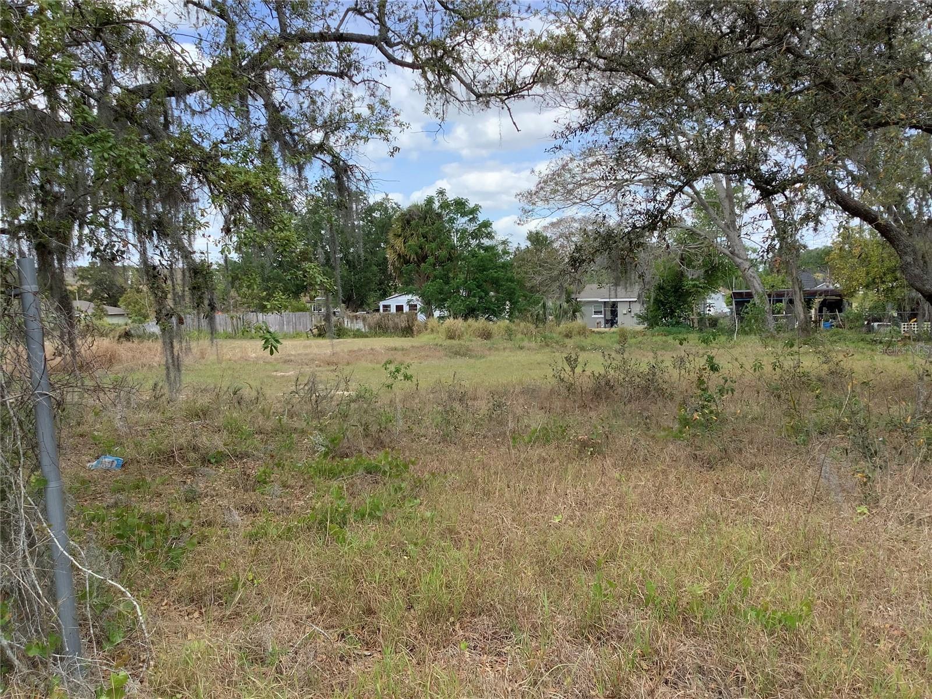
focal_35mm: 31
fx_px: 835
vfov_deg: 45.4
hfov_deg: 58.4
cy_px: 350
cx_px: 466
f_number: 2.4
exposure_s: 1/595
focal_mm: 3.3
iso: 25
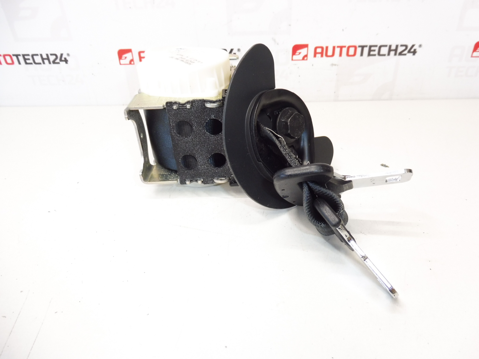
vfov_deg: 56.8
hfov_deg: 71.6
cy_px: 180
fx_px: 332
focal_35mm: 24
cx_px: 240
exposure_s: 1/80
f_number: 3.5
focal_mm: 4.3
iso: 200
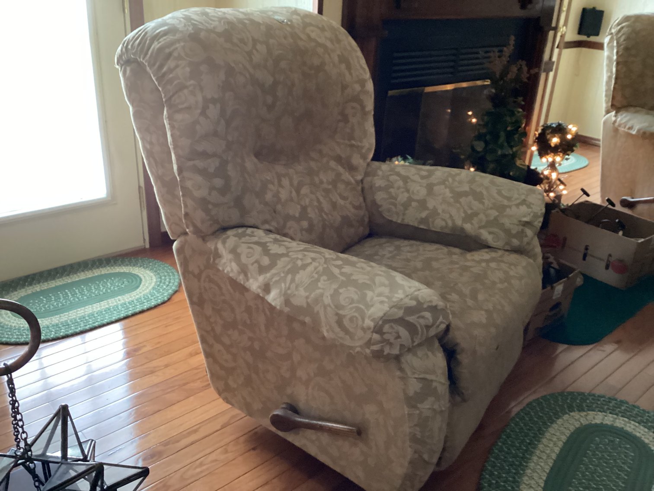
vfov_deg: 45.4
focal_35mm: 31
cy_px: 246
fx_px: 586
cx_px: 327
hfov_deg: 58.3
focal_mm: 3.3
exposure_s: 1/30
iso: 640
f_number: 2.4
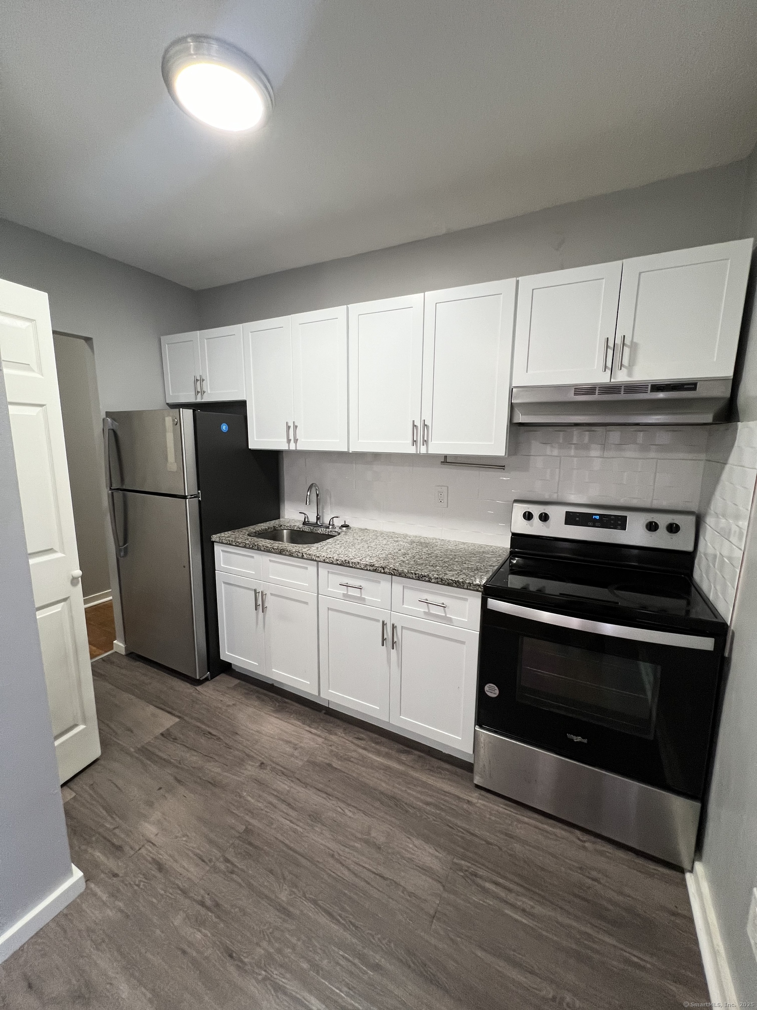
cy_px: 505
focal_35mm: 13
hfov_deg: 89.9
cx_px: 378
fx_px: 379
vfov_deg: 106.2
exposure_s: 1/60
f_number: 1.8
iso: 160
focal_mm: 1.57
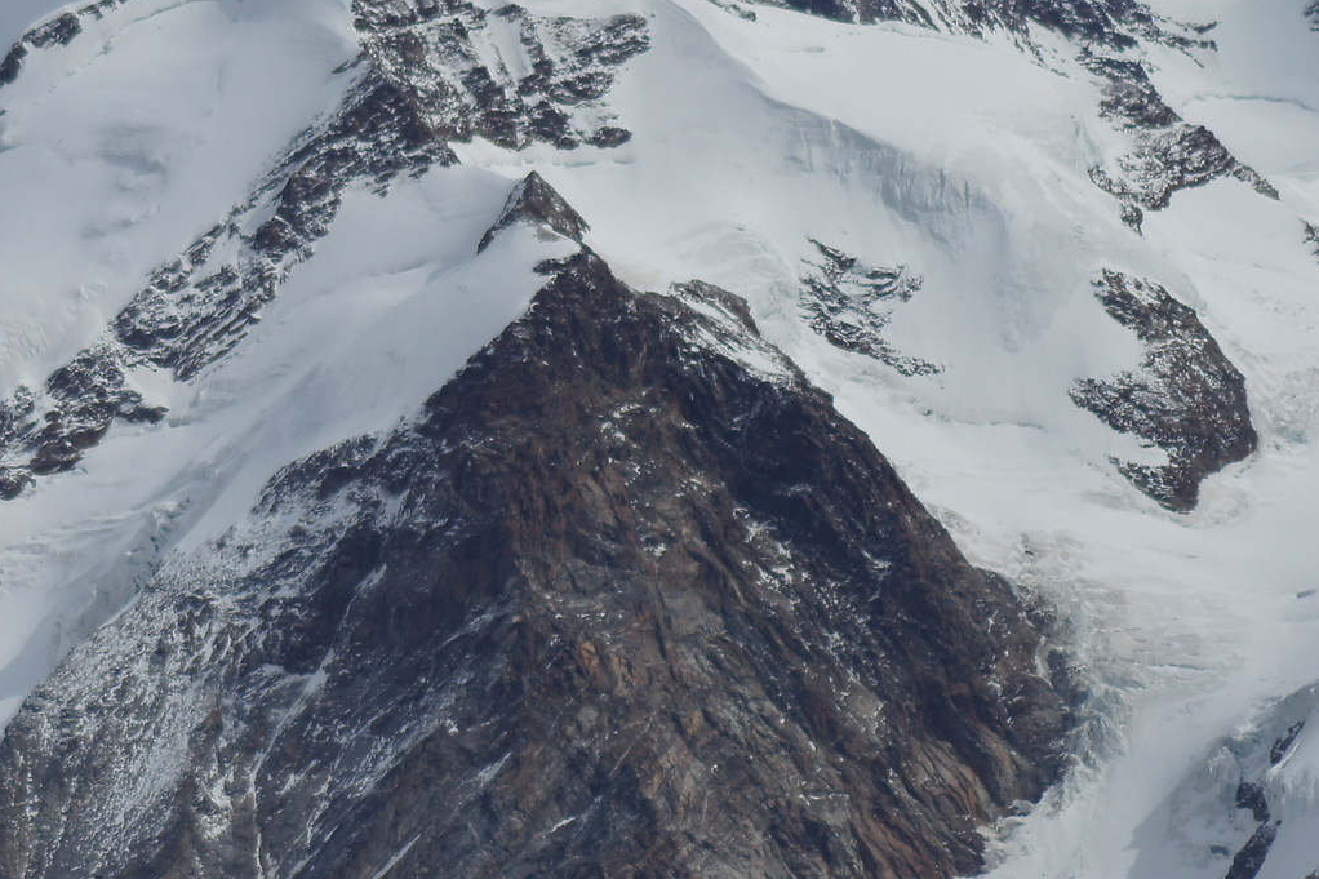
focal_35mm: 352
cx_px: 976
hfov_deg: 5.9
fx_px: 12894
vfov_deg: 3.9
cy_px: 485
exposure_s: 1/1600
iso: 100
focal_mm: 100
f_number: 5.6
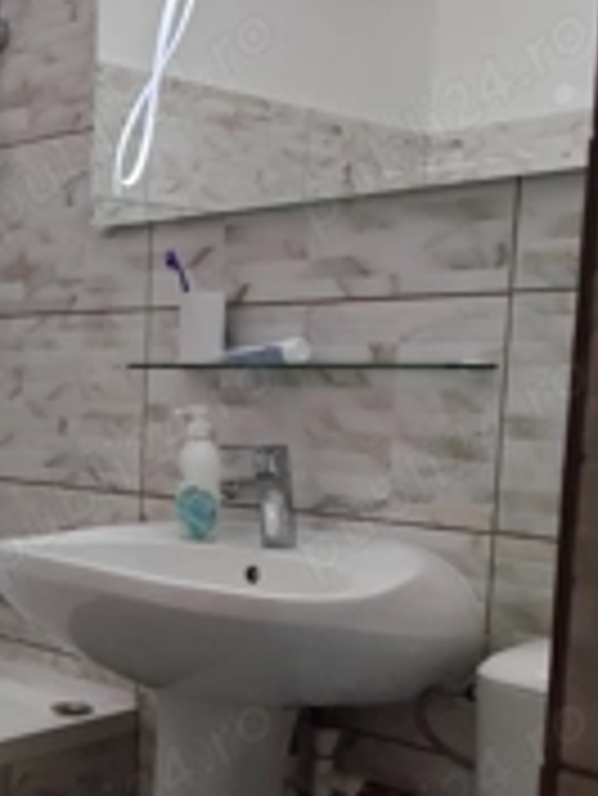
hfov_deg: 26.2
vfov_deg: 36.4
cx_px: -31
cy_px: 540
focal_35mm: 52
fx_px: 1196
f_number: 1.65
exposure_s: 1/100
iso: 80
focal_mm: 6.19
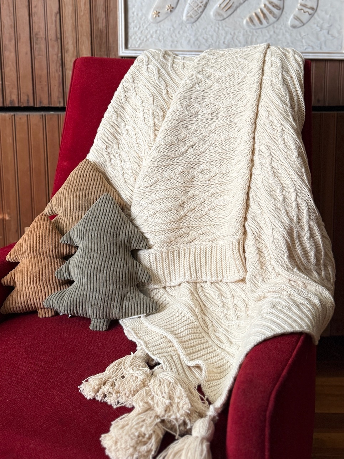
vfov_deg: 71.6
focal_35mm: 24
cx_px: 172
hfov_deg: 56.8
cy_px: 230
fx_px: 318
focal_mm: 6.76
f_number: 1.78
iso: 200
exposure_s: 1/83
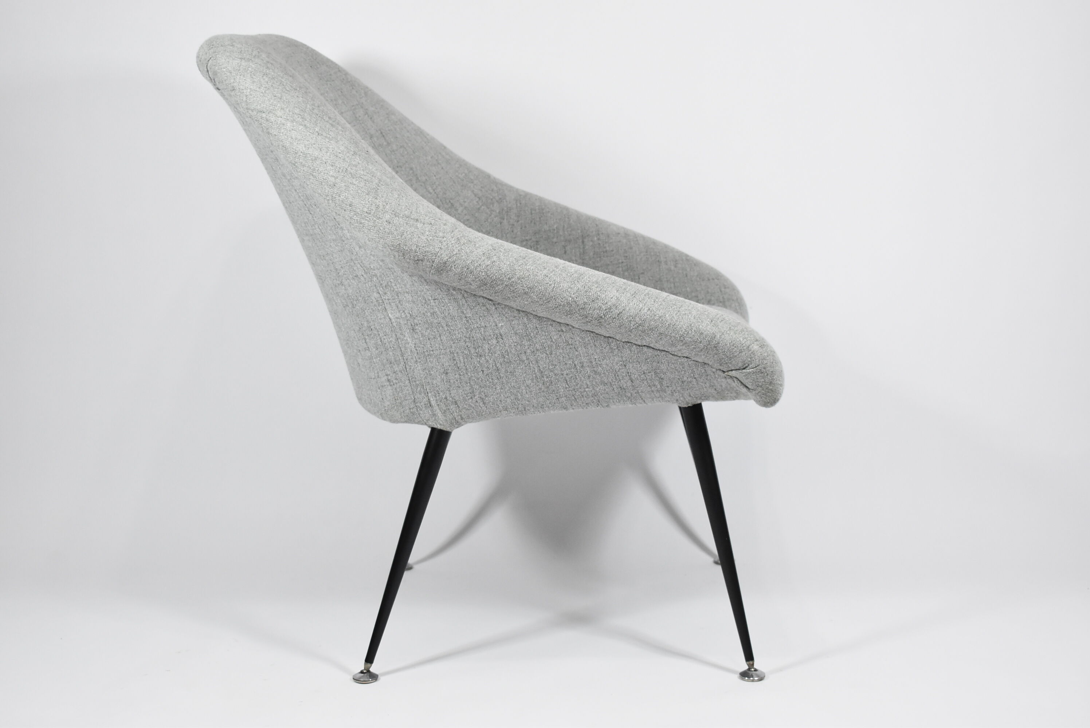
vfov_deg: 23.8
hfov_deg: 35.0
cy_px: 364
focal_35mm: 57
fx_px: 1727
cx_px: 545
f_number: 4.8
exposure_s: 1/125
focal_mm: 38
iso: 1600
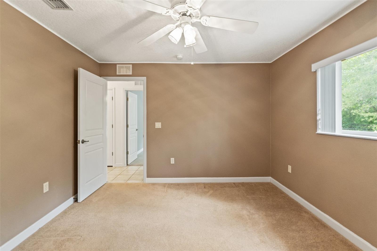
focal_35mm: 15
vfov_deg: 77.3
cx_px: 188
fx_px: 157
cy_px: 126
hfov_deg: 100.4
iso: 400
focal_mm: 10
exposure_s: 1/6
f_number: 7.1
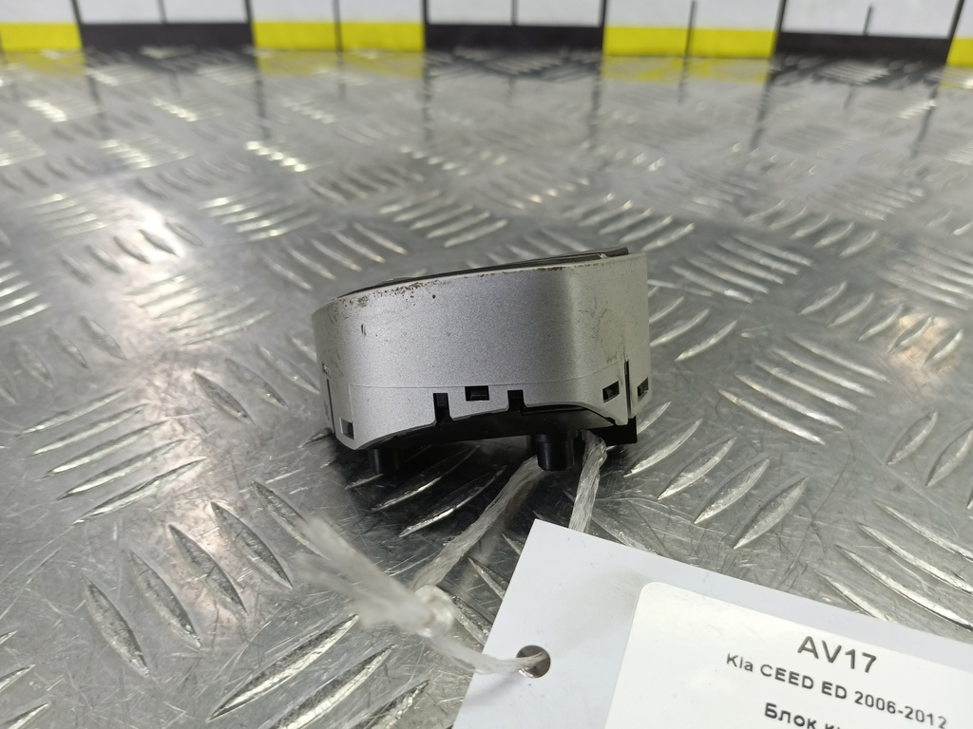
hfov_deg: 73.9
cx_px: 486
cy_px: 364
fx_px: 646
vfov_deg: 58.9
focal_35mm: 23
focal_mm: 4.11
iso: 118
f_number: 1.6
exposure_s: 1/50
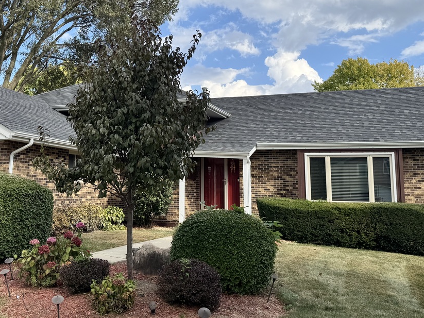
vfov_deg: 34.0
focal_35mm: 42
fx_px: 514
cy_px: 101
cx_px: 160
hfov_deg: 44.4
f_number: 1.78
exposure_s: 1/3597
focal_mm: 6.76
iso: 80
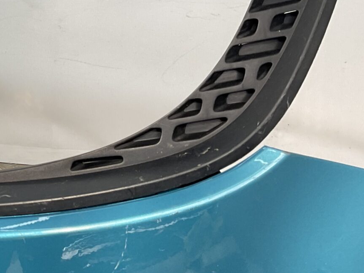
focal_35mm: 86
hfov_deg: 20.5
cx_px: -128
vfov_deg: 17.1
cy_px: 90
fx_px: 904
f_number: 1.8
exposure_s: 1/149
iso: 16
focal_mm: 3
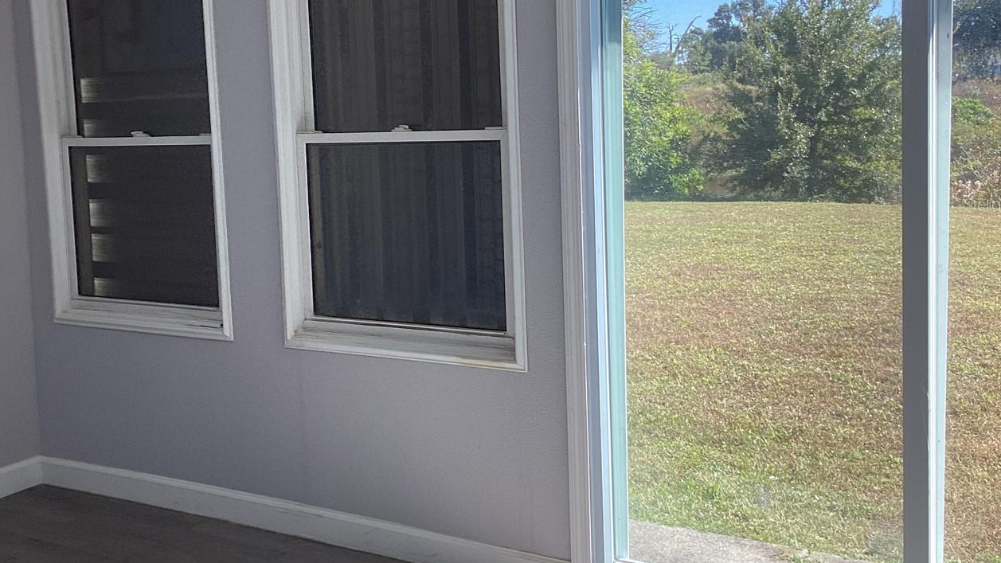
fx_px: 1141
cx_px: 402
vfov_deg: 27.6
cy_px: 204
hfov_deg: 47.1
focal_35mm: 43
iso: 25
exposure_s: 1/129
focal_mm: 3.3
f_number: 2.4
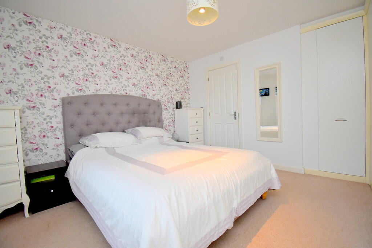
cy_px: 124
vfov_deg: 77.3
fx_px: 155
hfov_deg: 100.4
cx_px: 186
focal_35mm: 15
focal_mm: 10
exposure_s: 1/125
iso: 800
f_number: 4.5
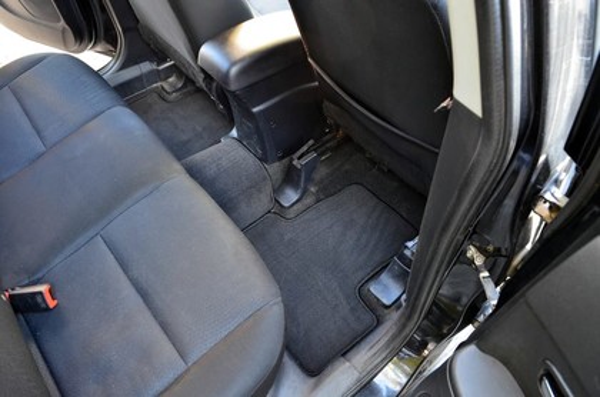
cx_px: 300
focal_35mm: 27
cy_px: 198
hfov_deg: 67.5
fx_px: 449
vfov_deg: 47.7
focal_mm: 18
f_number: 5.6
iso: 800
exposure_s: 1/10
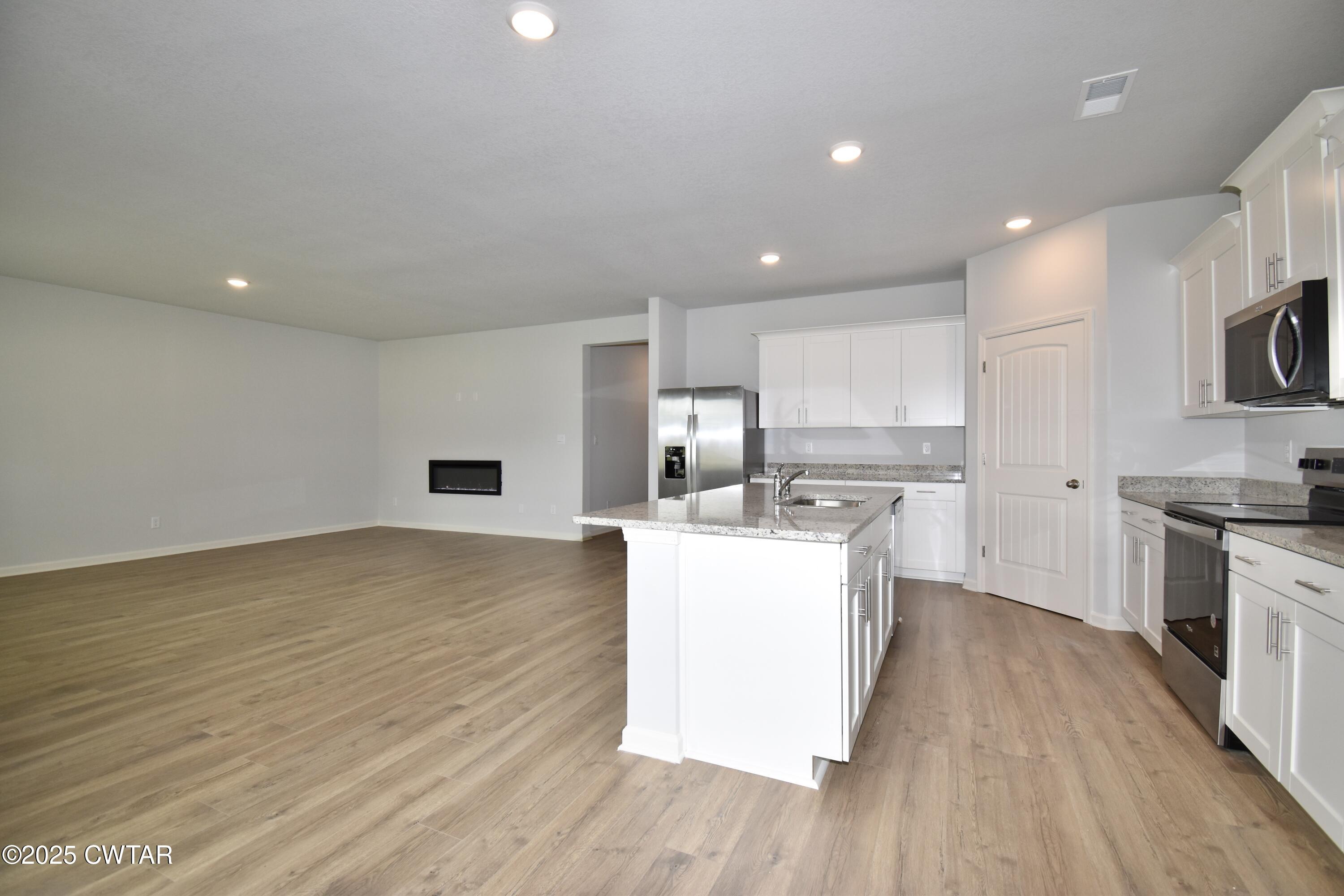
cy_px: 448
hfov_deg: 100.4
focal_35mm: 15
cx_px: 672
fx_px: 560
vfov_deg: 77.3
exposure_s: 1/100
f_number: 5
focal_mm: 10
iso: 400
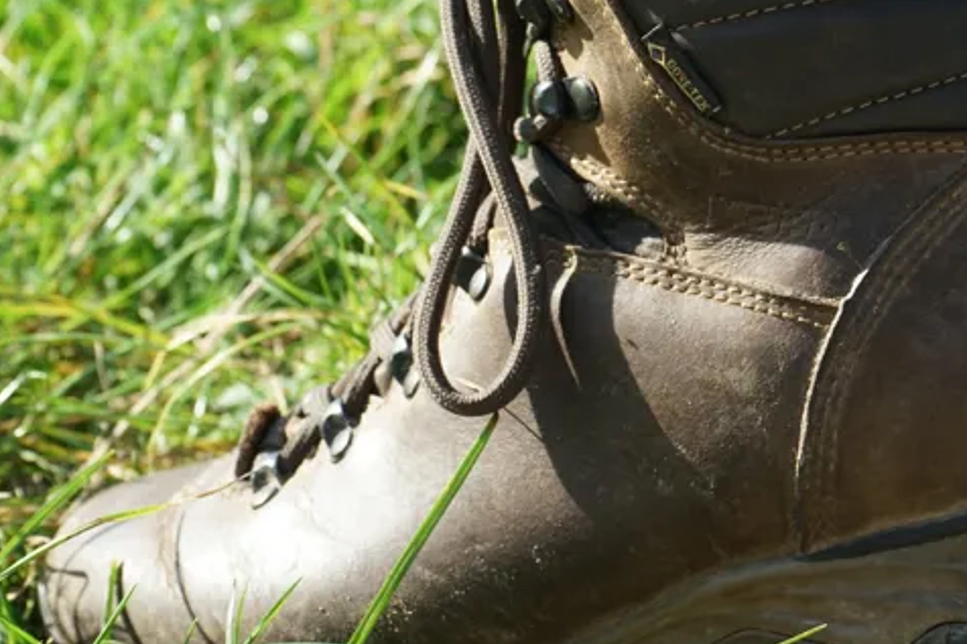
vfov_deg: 12.3
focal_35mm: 111
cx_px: 774
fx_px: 2980
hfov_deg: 18.3
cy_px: 247
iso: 800
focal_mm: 66
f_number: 11
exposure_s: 1/320
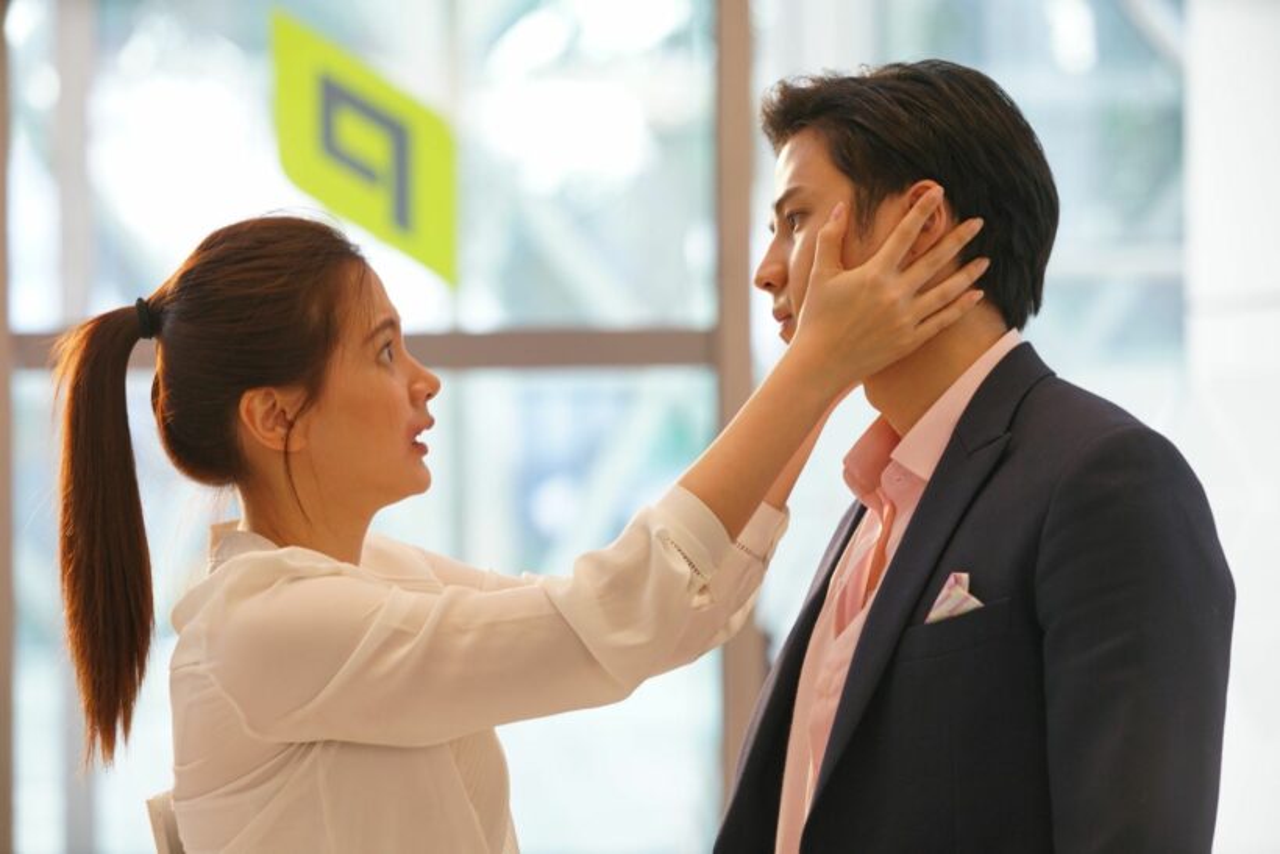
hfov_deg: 14.2
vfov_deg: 9.5
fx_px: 5156
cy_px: 427
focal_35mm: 145
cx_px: 640
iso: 800
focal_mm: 145
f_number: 4.5
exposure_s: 1/100
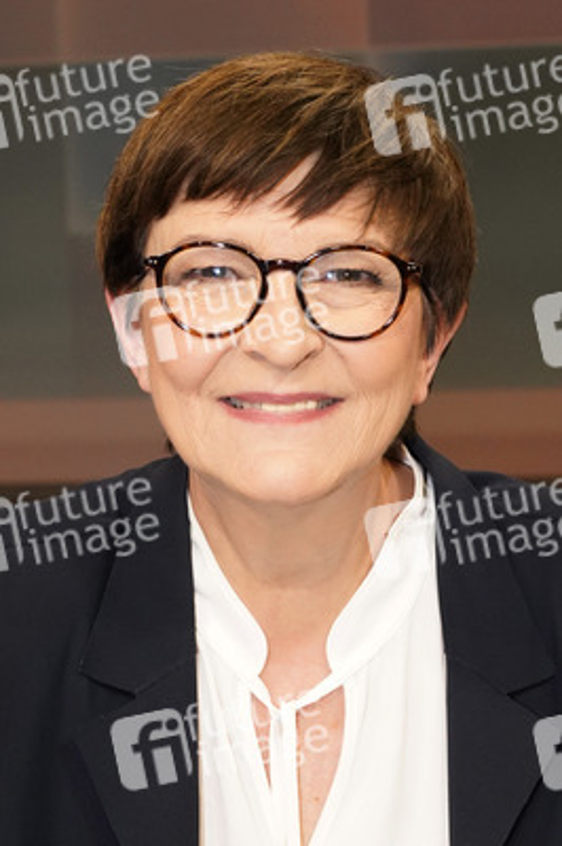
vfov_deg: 46.4
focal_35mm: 42
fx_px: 985
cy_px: 423
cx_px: 281
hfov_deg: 31.8
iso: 2000
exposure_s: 1/125
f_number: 5.6
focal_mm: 42
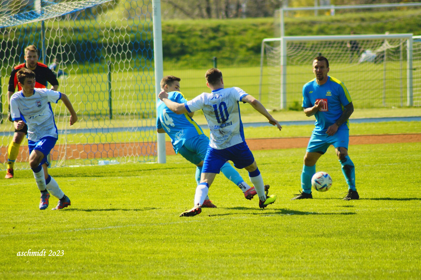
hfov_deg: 4.6
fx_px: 5260
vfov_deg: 3.1
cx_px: 210
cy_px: 140
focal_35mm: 450
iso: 200
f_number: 5.6
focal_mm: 300
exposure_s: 1/1250
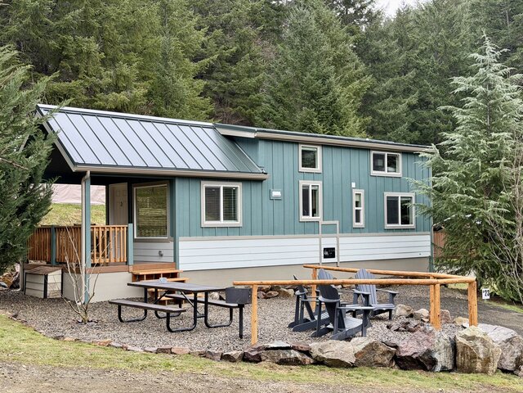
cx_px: 262
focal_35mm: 48
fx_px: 725
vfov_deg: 30.3
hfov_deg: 39.7
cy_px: 196
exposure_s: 1/291
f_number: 1.78
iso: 64
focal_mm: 6.76
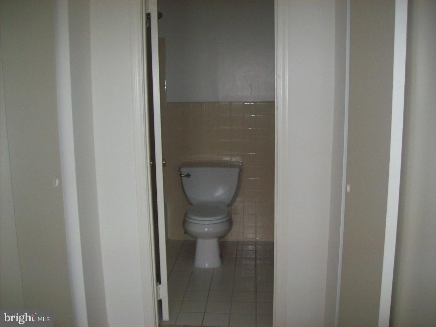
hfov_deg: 51.4
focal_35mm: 36
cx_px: 218
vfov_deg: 39.7
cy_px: 164
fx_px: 453
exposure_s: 1/64
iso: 200
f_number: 2.7
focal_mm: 6
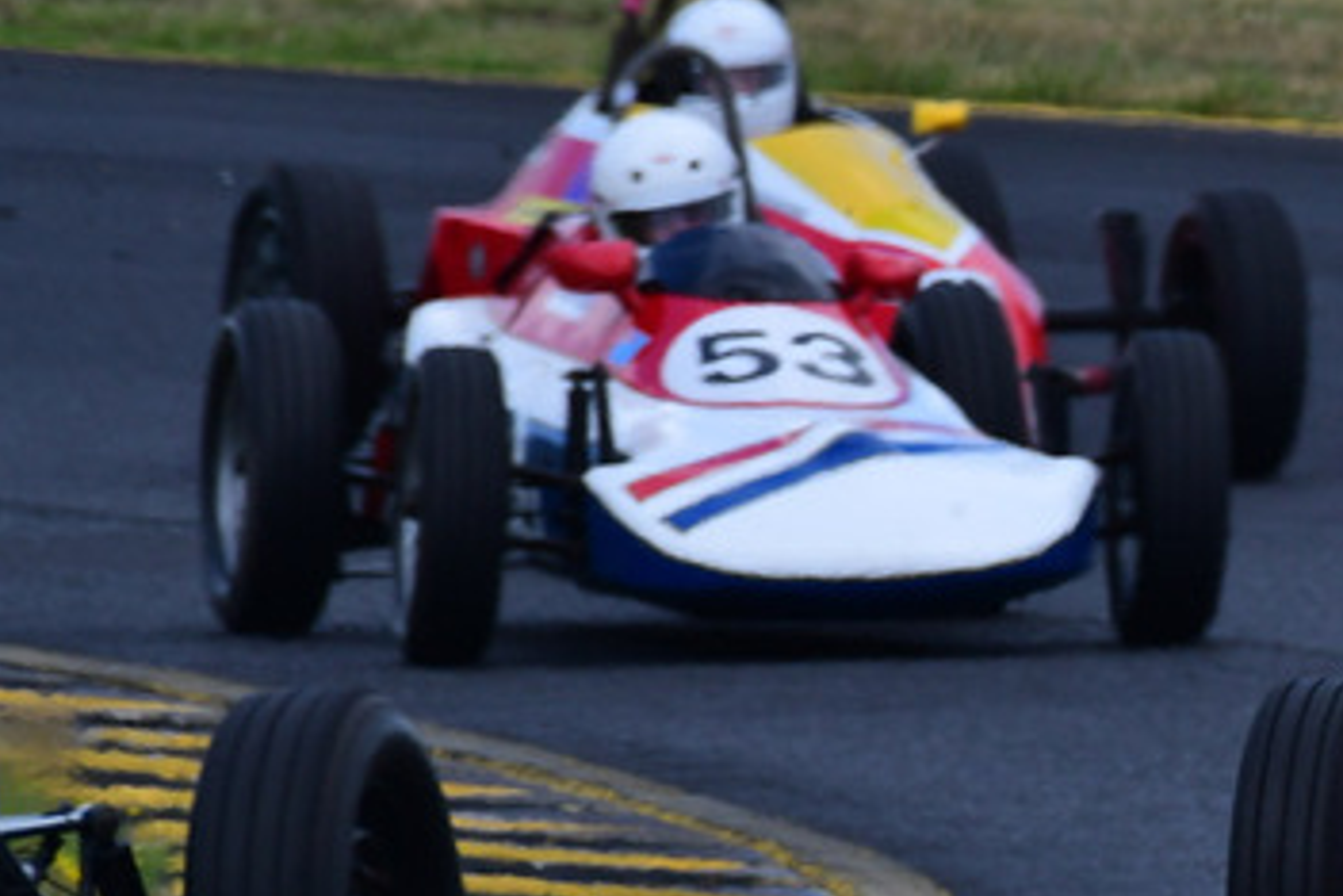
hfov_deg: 1.2
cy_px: 459
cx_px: 1496
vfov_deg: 0.8
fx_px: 63862
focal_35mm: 1712
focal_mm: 500
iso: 500
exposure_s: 1/640
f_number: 11
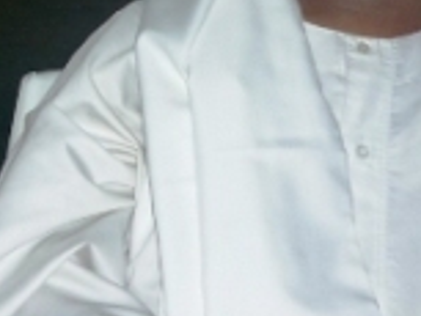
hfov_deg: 14.1
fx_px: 1668
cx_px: -30
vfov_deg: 10.7
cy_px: -59
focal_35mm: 137
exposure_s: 1/30
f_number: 2.8
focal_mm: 5.5
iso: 100
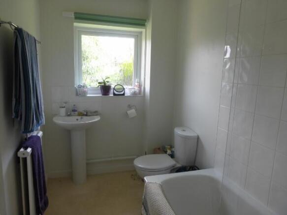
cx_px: 144
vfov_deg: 56.8
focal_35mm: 24
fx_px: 199
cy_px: 108
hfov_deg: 71.6
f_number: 3.3
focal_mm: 4.3
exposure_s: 1/60
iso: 125
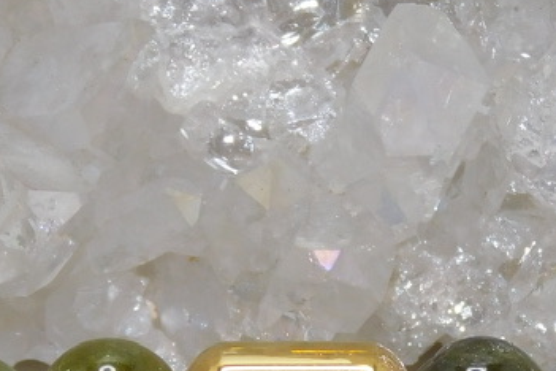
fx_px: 10872
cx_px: 301
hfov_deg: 2.9
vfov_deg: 2.0
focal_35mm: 704
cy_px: 369
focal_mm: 41.3
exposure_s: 1/60
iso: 200
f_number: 5.6
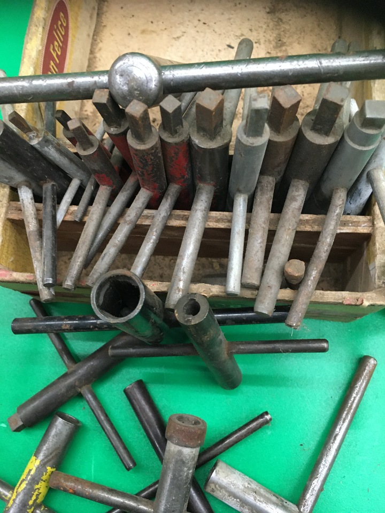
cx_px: 192
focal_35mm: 29
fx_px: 430
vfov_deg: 61.7
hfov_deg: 48.2
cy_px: 256
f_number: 2.2
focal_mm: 4.15
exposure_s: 1/24
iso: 200
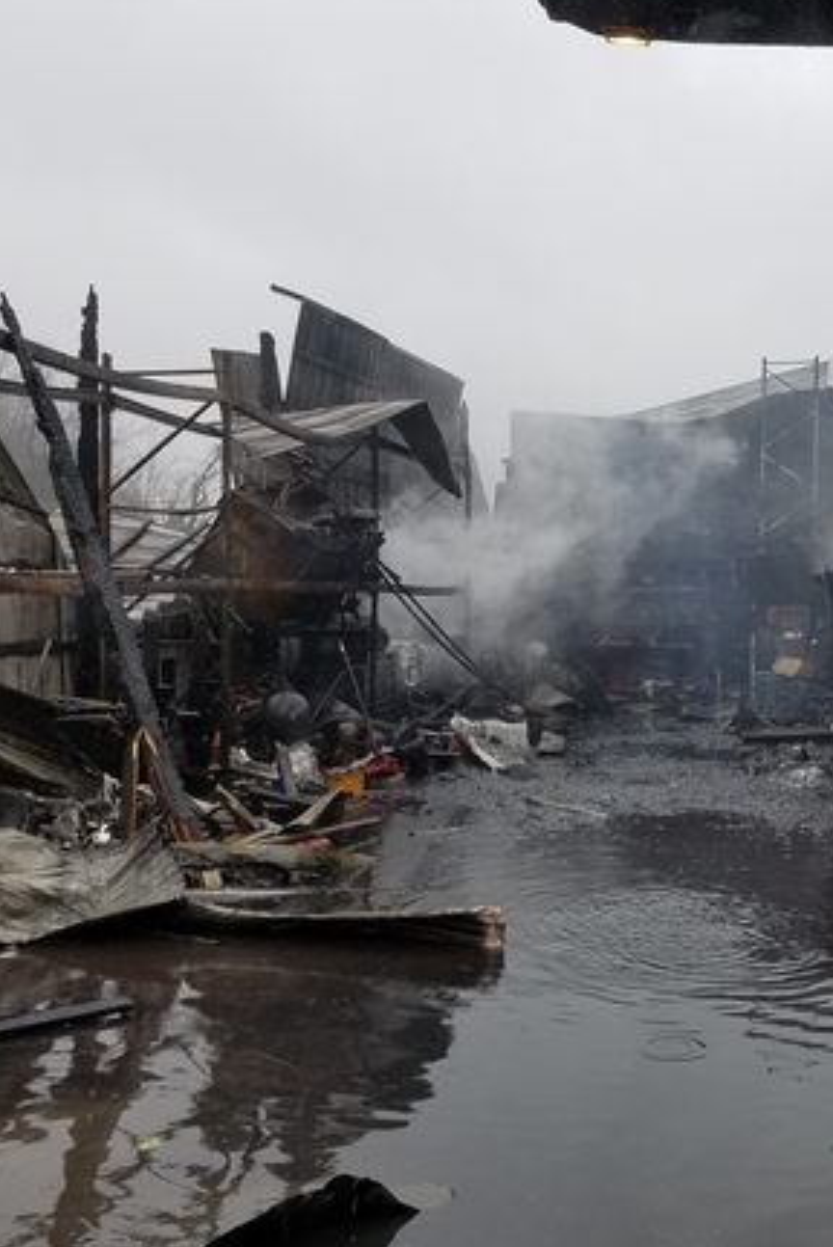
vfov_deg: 51.9
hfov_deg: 34.5
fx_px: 1282
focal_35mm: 37
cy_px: 621
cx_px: 703
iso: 50
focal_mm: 4.2
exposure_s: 1/946
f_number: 1.7
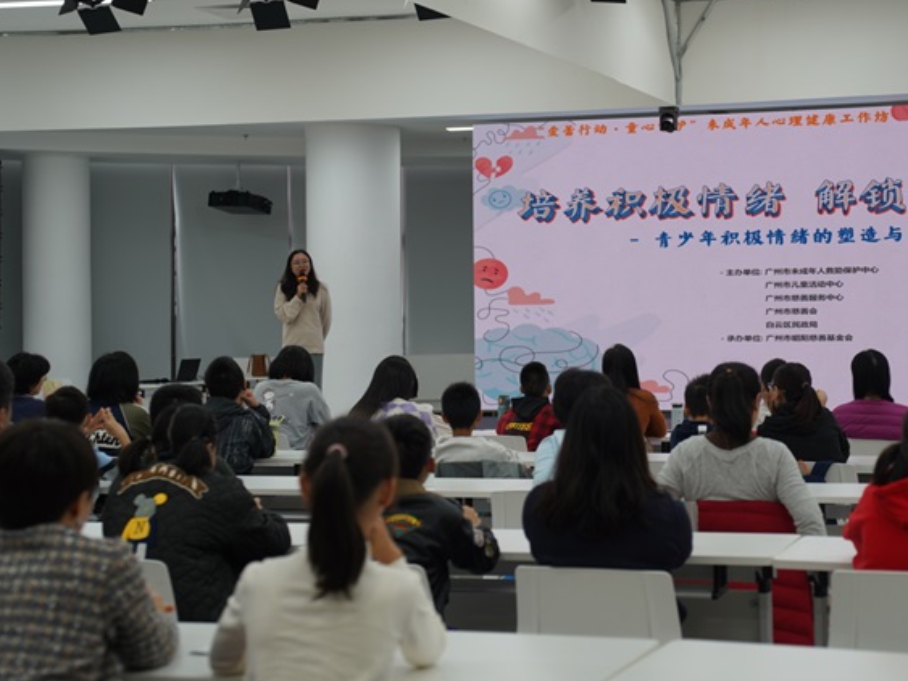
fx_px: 1757
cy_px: 295
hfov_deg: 28.7
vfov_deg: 21.9
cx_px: 623
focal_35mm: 67
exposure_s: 1/60
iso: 100
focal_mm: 49
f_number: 3.2
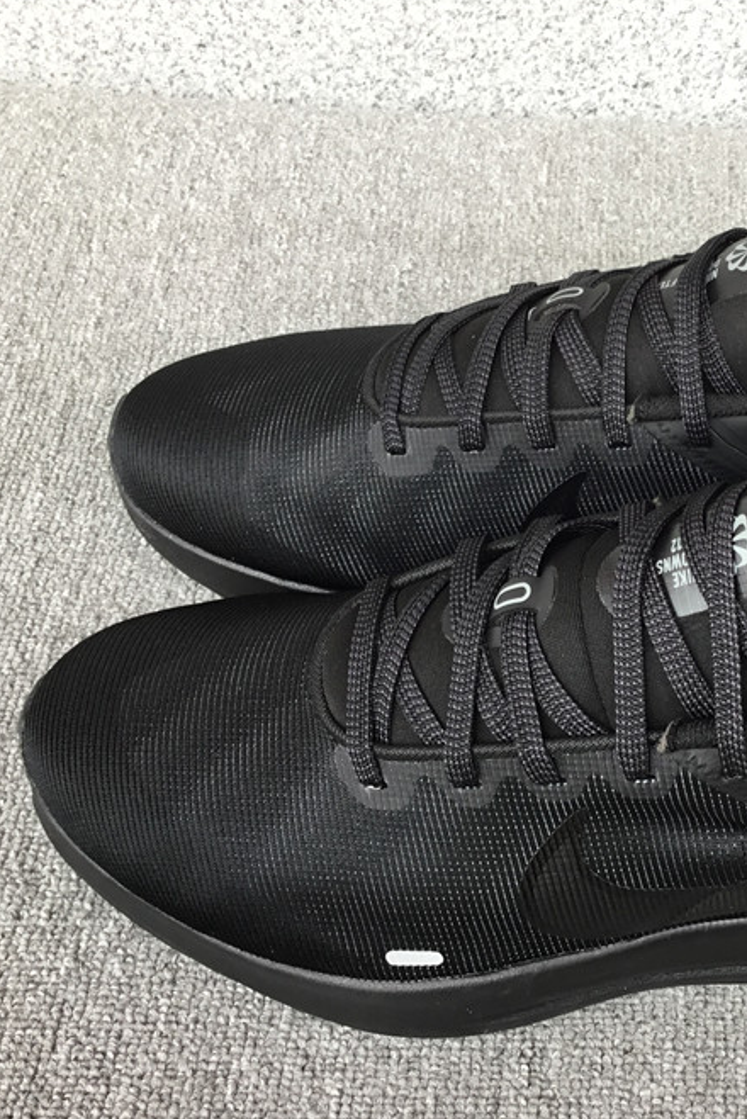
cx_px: 660
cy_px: 568
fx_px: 1368
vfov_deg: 44.5
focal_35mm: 44
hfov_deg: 29.4
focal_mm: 3.3
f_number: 2.4
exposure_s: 1/50
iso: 32
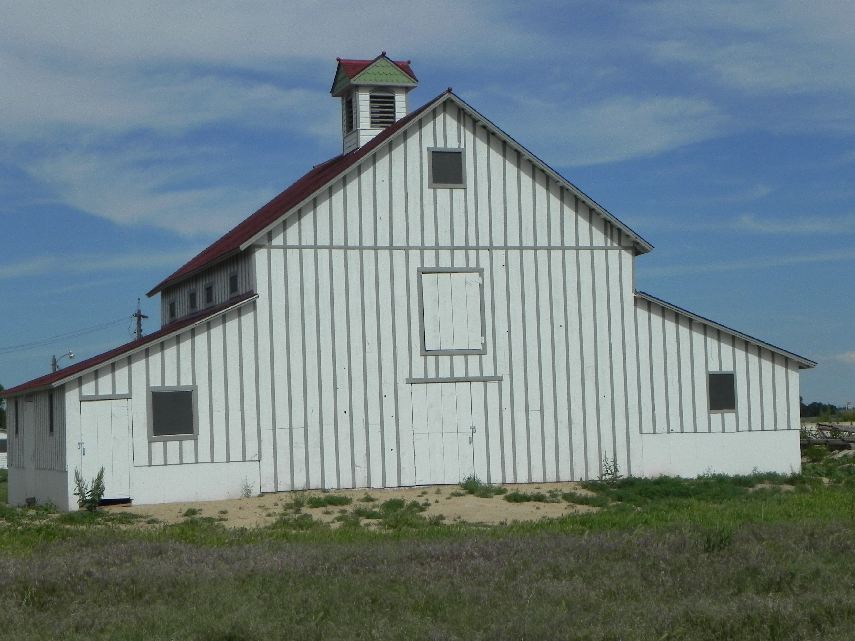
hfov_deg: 26.0
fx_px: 1852
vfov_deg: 19.6
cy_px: 320
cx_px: 428
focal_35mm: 75
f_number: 8
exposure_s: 1/1136
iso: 160
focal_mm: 13.4
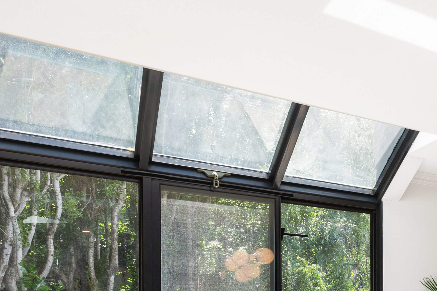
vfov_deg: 25.5
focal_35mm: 48
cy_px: 347
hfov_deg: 30.5
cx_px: 597
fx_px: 577
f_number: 11
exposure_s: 1/40
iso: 400
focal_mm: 15.5
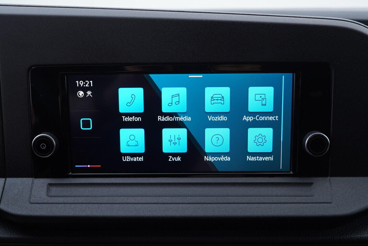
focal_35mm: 36
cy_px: 123
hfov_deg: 53.1
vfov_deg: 36.9
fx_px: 368
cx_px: 184
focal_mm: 24
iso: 125
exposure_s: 1/50
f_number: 3.2
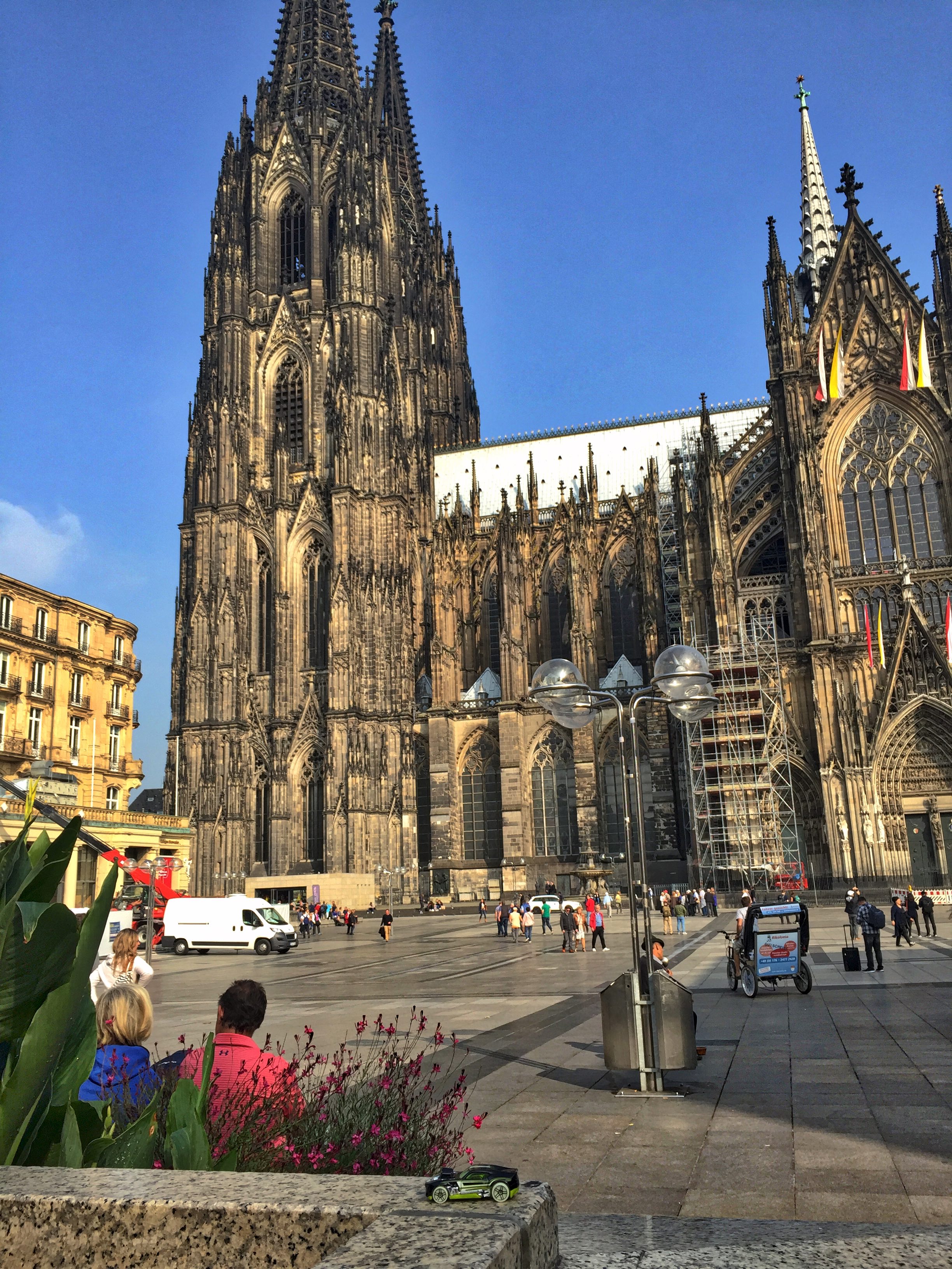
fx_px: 1063
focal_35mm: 29
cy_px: 634
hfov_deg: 48.2
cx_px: 476
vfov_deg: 61.7
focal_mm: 4.15
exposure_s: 1/964
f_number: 2.2
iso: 32
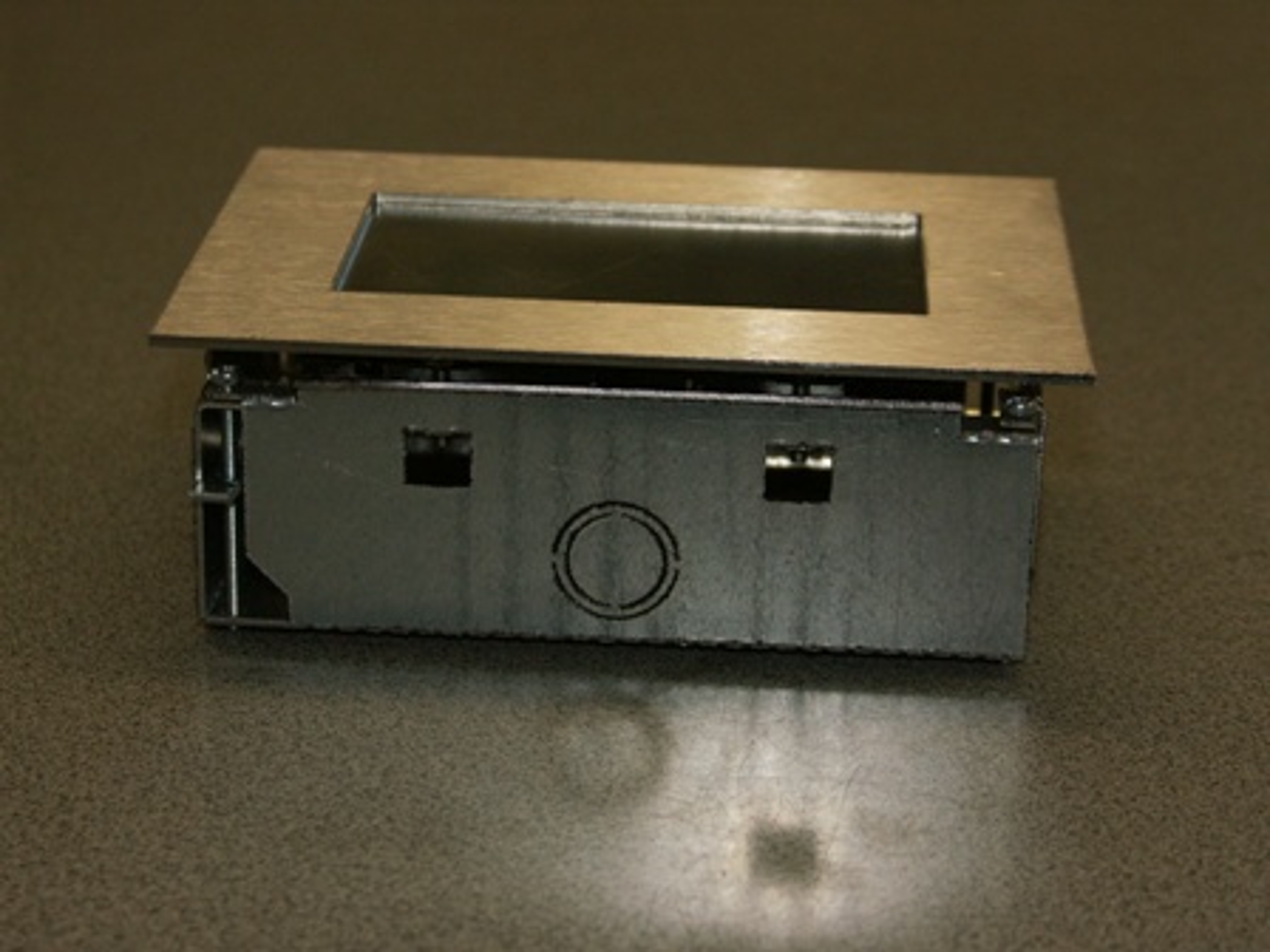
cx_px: 635
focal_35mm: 93
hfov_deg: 21.1
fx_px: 3412
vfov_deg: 15.9
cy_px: 476
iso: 100
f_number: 3.5
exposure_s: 1/100
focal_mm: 23.18
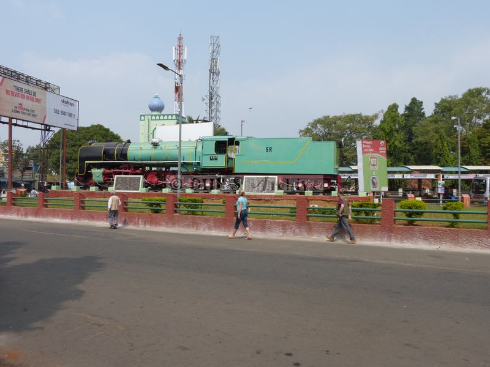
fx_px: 411
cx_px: 245
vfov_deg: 48.2
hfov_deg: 61.7
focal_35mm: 29
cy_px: 184
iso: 100
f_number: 4.5
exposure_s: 1/1000
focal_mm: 5.1
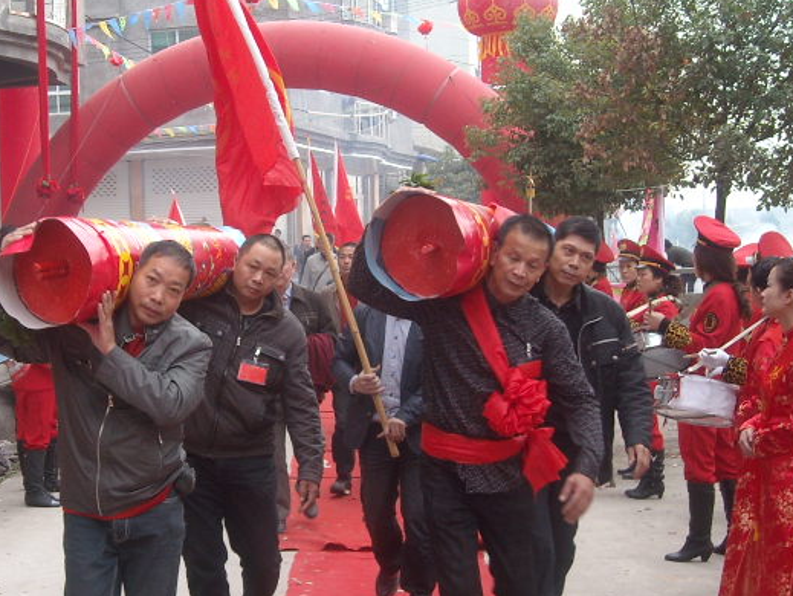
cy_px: 345
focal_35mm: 69
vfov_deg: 21.3
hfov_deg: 28.0
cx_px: 287
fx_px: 1582
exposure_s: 1/57
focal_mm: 5.7
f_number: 2.8
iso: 64
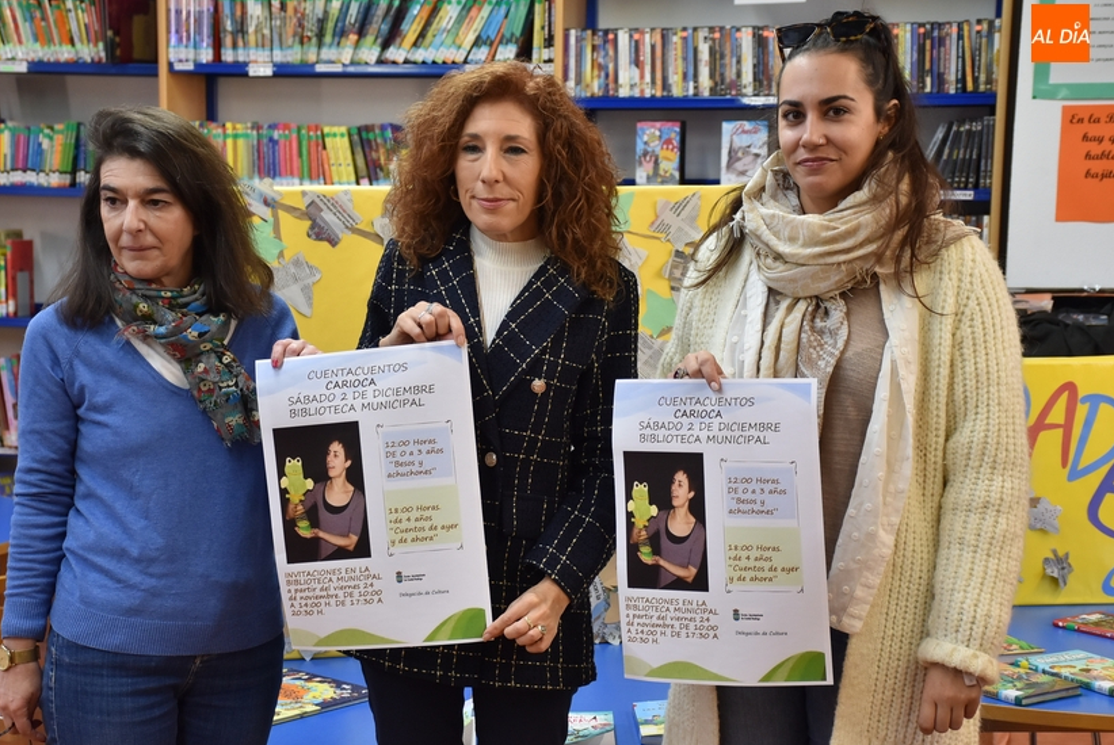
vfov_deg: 19.8
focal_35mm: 69
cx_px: 508
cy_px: 385
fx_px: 2137
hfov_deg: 29.2
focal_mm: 42
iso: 560
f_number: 4.5
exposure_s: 1/60
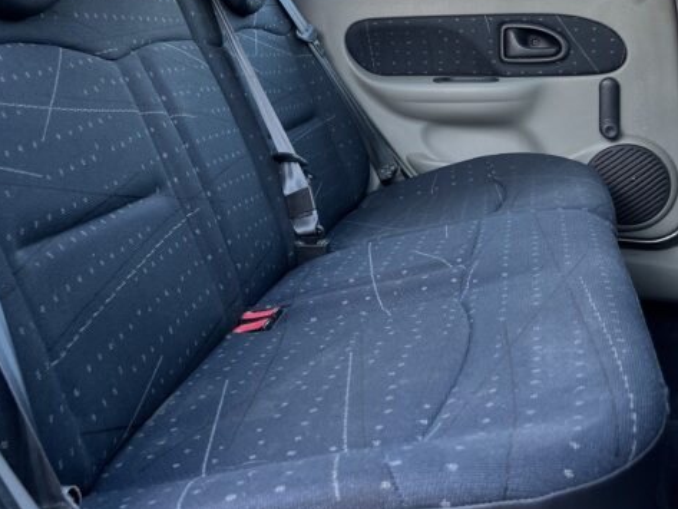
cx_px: 312
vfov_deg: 32.1
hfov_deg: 42.9
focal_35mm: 44
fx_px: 862
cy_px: 110
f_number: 1.5
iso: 64
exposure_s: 1/121
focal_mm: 5.7
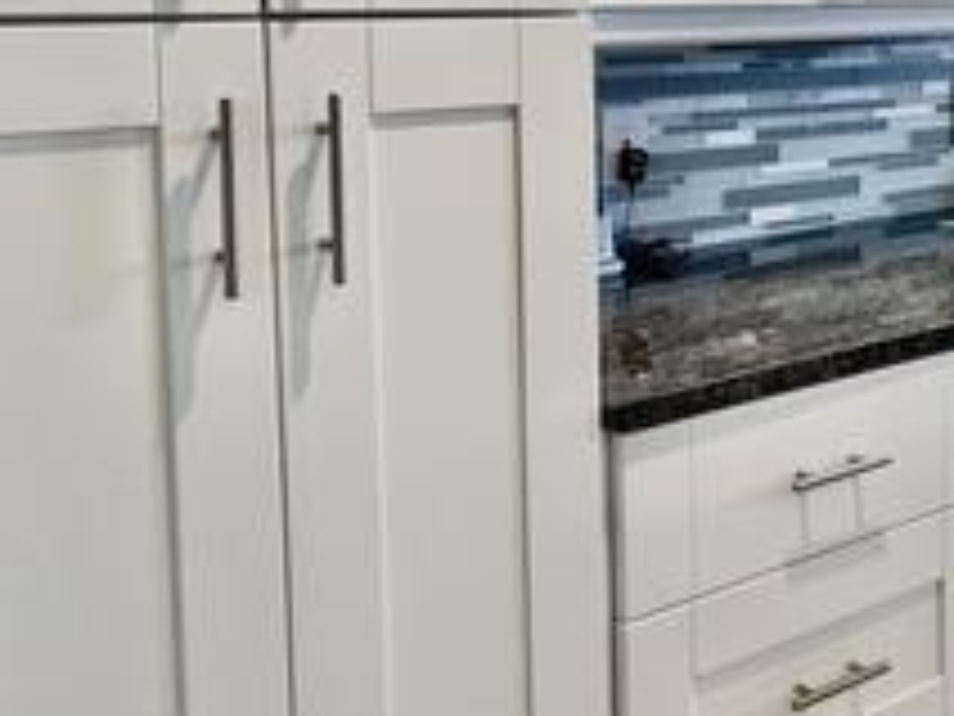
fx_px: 1350
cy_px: 90
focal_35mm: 49
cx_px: 828
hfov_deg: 36.8
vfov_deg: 28.7
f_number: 1.8
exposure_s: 1/120
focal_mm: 4.25
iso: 80
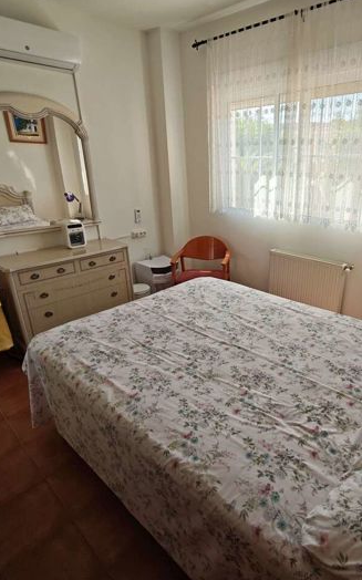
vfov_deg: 85.1
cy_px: 289
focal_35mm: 20
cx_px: 241
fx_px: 316
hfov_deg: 58.3
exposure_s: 1/100
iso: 50
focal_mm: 2.16
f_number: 2.2
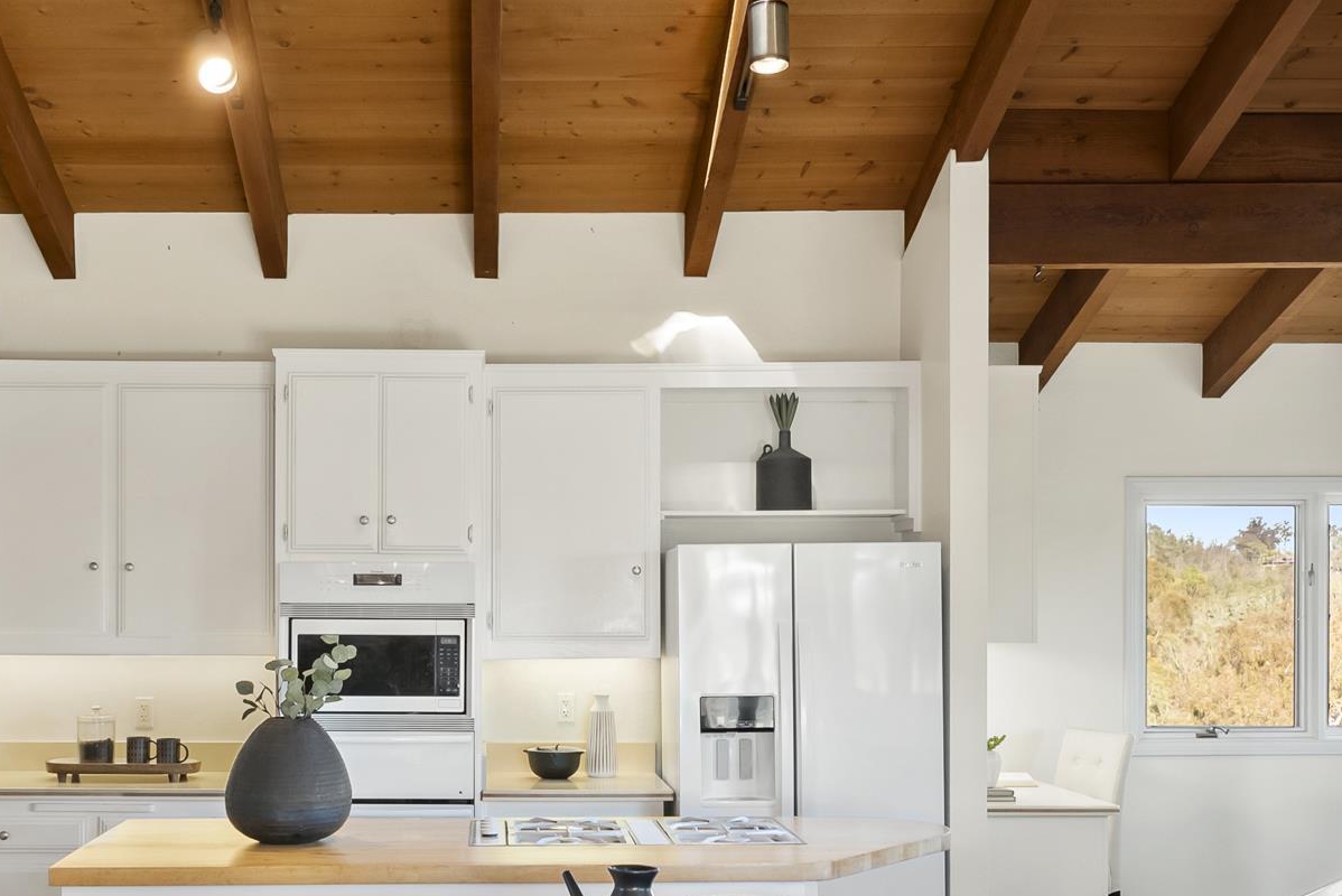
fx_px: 1790
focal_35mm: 48
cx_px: 496
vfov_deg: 27.9
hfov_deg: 40.8
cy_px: 612
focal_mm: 23
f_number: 8
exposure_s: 1/10
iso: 640
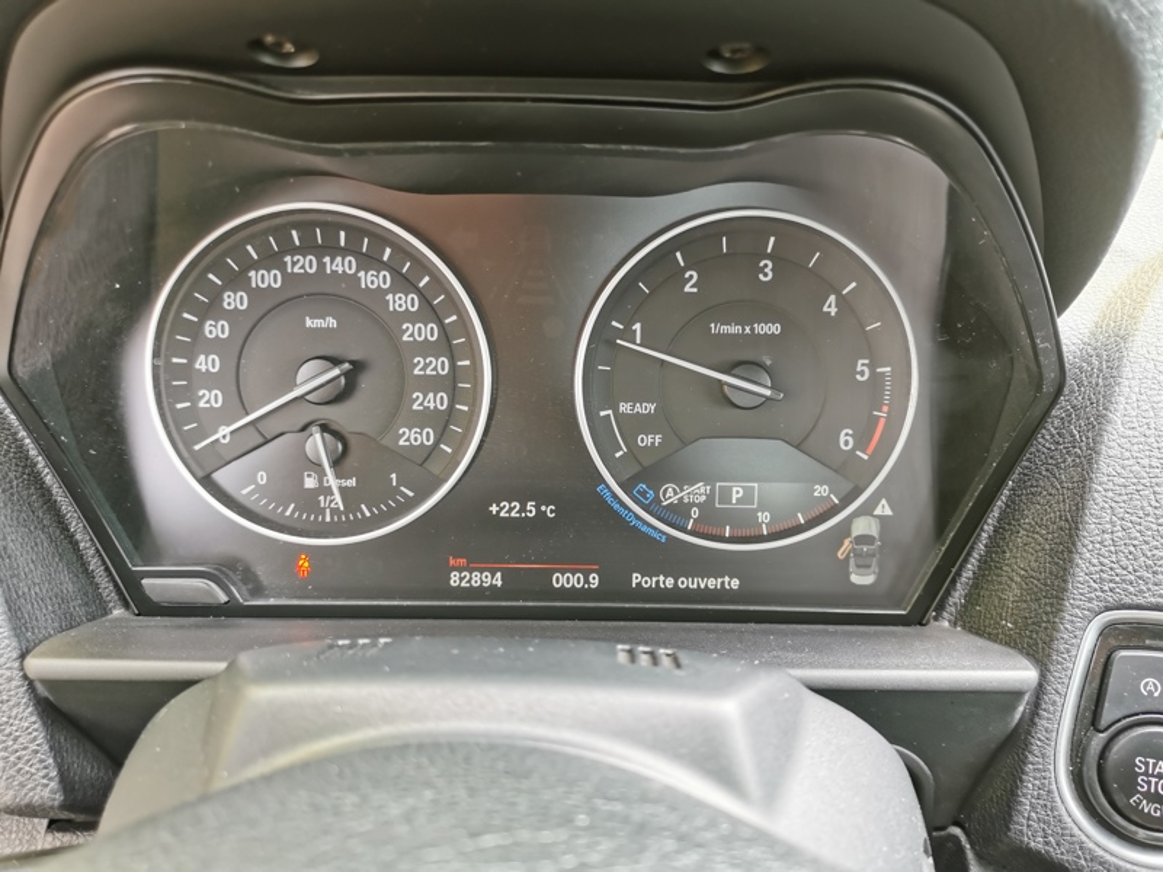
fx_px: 907
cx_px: 582
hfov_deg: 65.3
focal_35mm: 27
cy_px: 436
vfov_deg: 51.4
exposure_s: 1/99.9
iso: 64
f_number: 1.8
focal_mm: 5.58
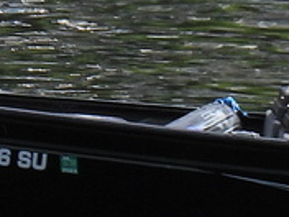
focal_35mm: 3631
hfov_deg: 0.5
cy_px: 136
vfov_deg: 0.4
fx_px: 30314
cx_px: 473
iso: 100
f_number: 5
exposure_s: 1/800
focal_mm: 89.2
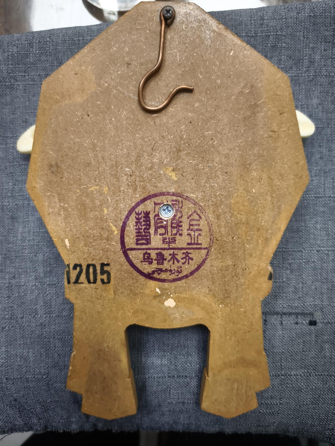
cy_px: 223
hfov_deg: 58.9
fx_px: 297
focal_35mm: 23
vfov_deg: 73.9
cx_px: 168
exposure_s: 1/100
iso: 443
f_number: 1.57
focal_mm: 5.6
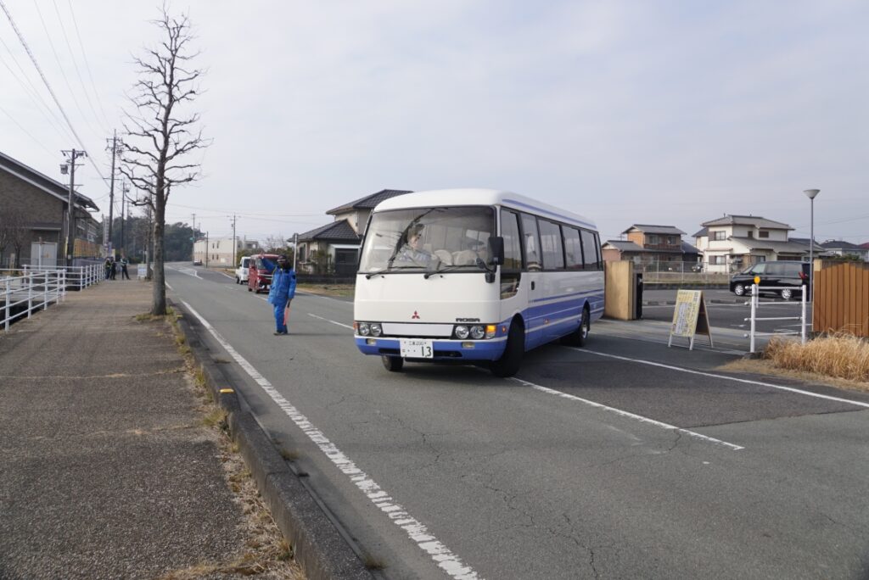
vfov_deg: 48.0
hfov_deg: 67.4
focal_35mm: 27
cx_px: 434
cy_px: 290
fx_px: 652
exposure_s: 1/250
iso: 100
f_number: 8
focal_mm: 18
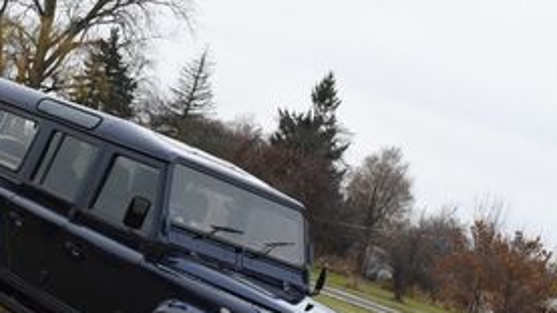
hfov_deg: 26.5
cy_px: 219
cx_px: 217
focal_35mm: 80
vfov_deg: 15.1
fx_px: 1182
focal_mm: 22
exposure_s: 1/250
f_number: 13
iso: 2000
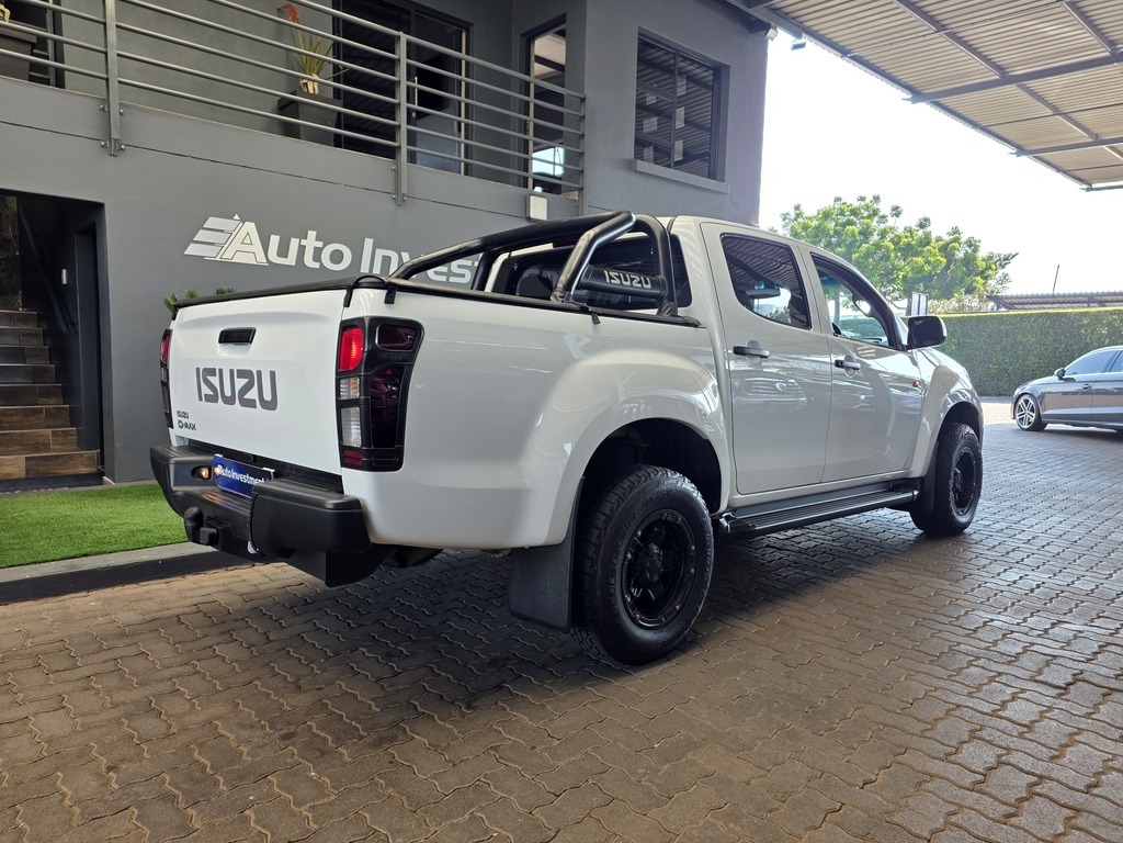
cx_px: 562
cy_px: 422
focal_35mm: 23
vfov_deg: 58.9
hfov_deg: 73.9
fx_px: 746
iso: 40
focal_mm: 6.25
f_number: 1.7
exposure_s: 1/180
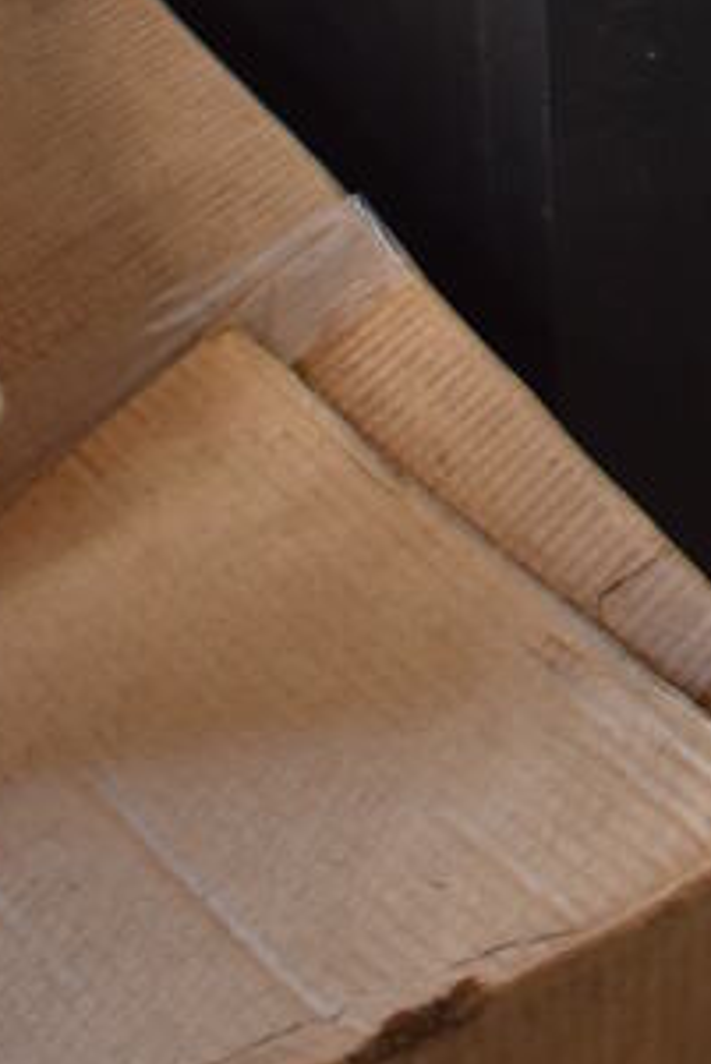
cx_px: 969
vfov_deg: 18.0
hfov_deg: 12.6
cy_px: -398
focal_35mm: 105
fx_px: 3092
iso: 800
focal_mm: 23
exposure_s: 1/160
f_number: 3.8
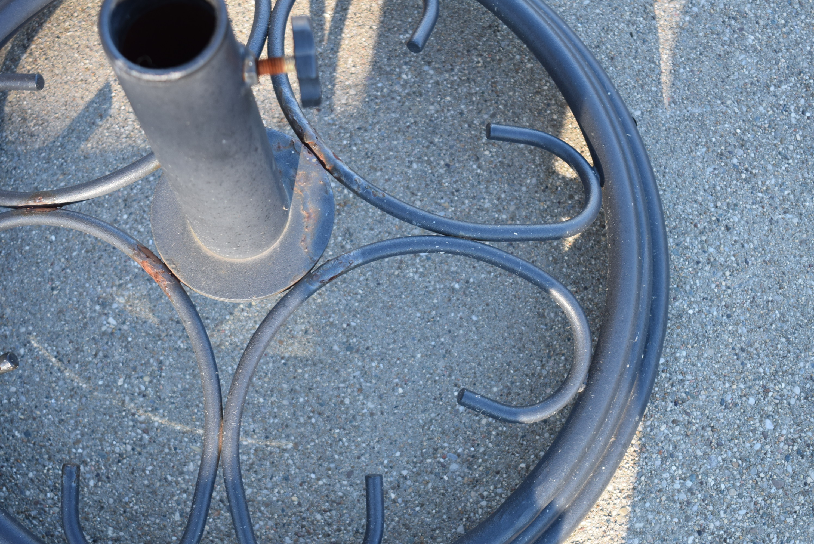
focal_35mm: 82
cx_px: 407
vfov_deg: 16.6
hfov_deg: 24.6
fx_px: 1867
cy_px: 272
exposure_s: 1/125
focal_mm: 55
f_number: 5.6
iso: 400
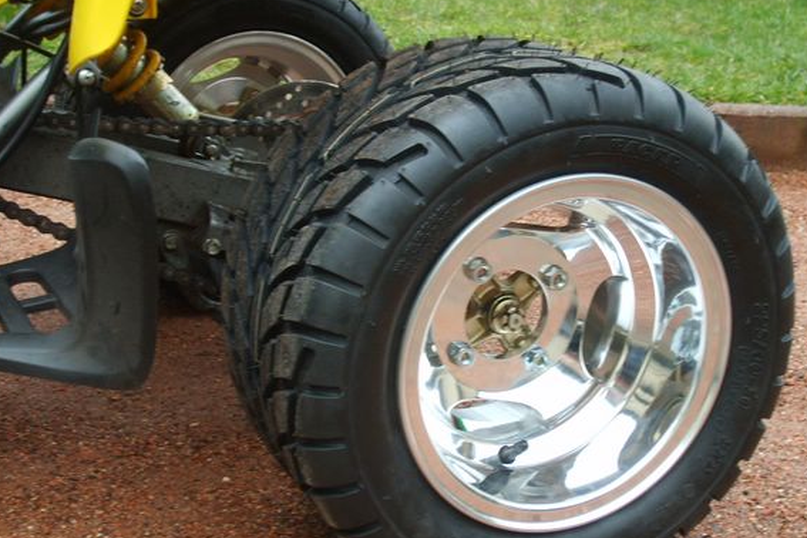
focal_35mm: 61
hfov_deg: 32.9
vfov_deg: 22.3
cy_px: 296
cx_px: 440
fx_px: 1367
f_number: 3.3
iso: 63
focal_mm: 8.7
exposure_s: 1/45
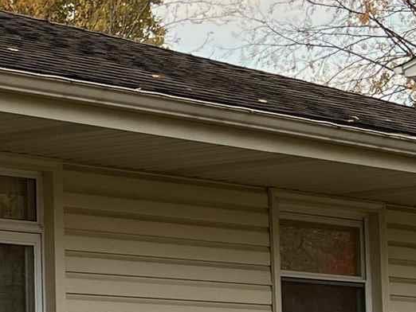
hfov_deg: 11.7
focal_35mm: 153
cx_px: -396
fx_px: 1840
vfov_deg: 9.7
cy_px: 286
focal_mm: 5.7
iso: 32
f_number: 1.5
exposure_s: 1/121
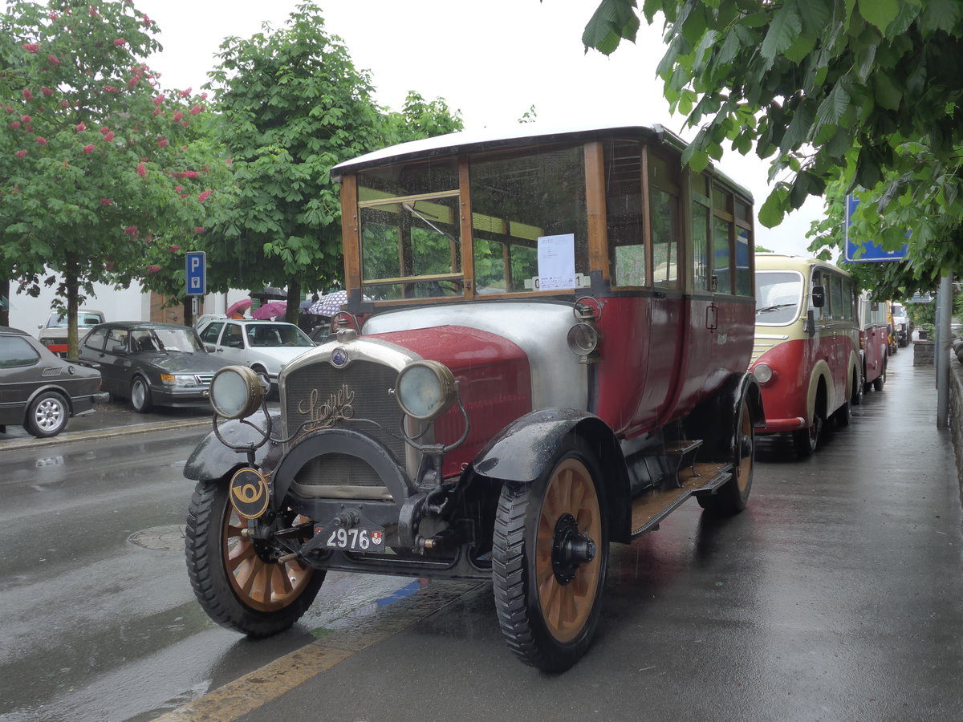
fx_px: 946
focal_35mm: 34
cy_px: 361
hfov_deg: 54.0
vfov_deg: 41.8
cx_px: 482
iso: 160
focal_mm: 7
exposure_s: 1/250
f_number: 2.3
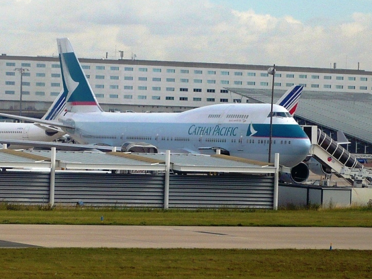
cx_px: 149
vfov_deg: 7.3
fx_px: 2170
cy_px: 133
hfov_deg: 9.8
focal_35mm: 202
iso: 100
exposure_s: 1/500
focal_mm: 17.4
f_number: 5
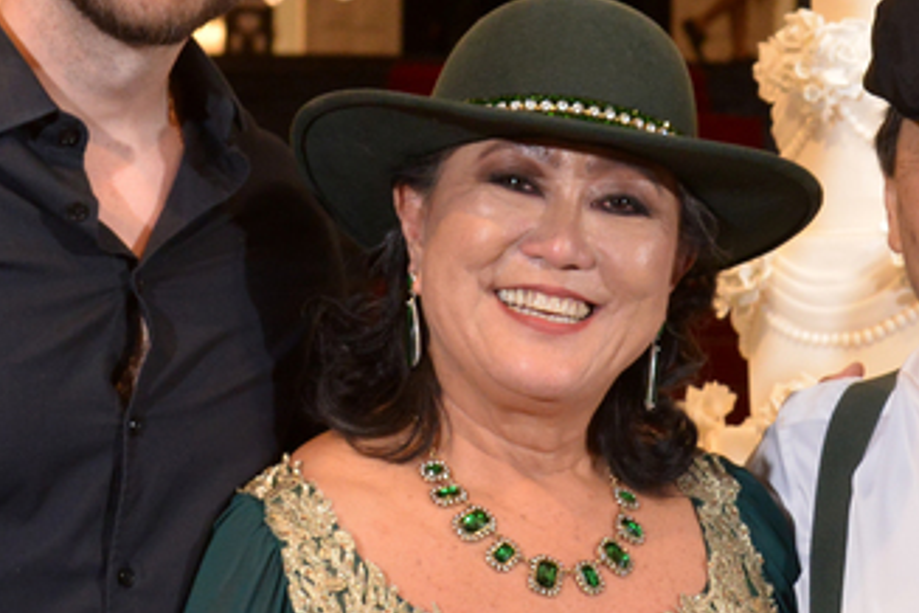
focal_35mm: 176
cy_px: 690
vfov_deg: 7.7
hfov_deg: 11.6
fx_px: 4493
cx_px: 717
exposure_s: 1/100
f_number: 6.3
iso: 1600
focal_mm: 48
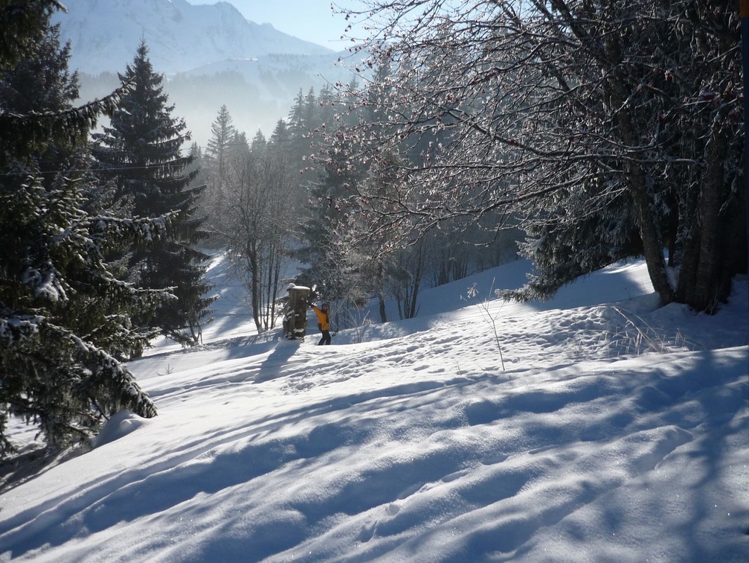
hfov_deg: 55.3
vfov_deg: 43.0
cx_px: 374
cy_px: 282
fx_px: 714
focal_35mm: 33
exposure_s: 1/320
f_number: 8
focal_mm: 5.5
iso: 100
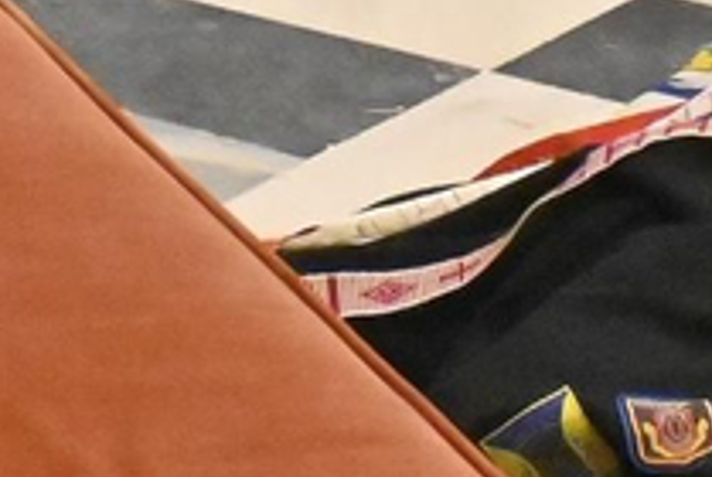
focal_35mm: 281
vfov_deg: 4.6
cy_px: -1322
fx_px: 5560
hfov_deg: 7.1
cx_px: -572
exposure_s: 1/125
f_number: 6.3
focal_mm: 24.5
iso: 10000
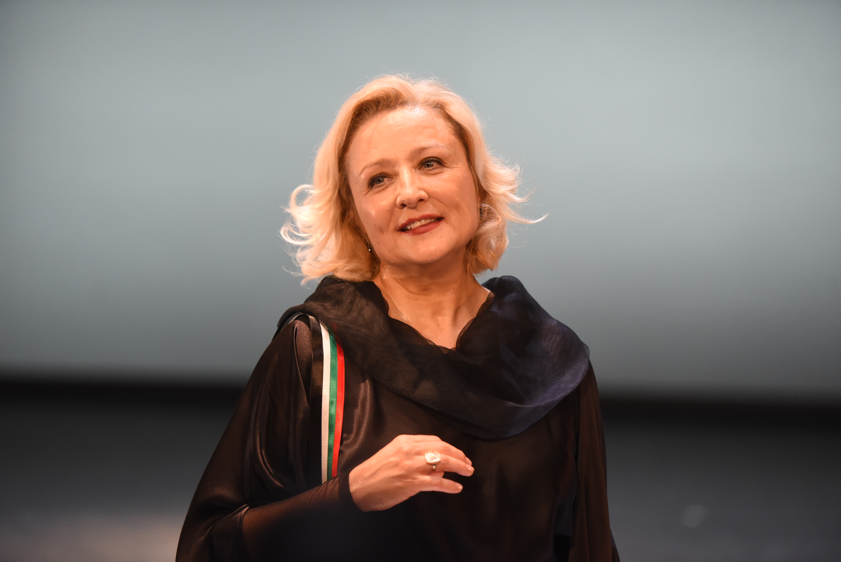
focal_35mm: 135
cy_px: 281
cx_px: 420
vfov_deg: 10.2
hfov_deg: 15.2
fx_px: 3155
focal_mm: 135
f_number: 2.8
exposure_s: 1/500
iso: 3200
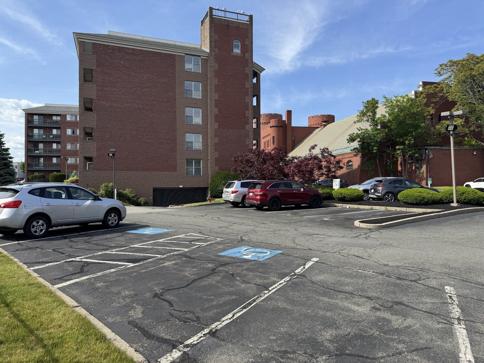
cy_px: 182
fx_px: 336
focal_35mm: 24
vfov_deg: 56.8
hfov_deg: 71.6
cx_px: 242
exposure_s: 1/2506
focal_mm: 6.76
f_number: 1.78
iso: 80
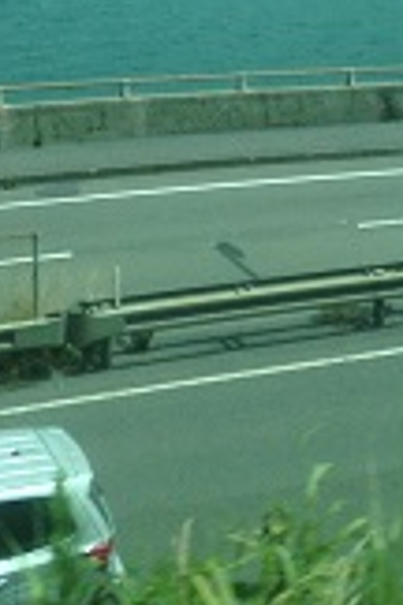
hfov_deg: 13.3
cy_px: -45
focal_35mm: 102
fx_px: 1713
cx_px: 392
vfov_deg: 19.3
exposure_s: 1/695
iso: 50
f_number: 2.4
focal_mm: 4.12
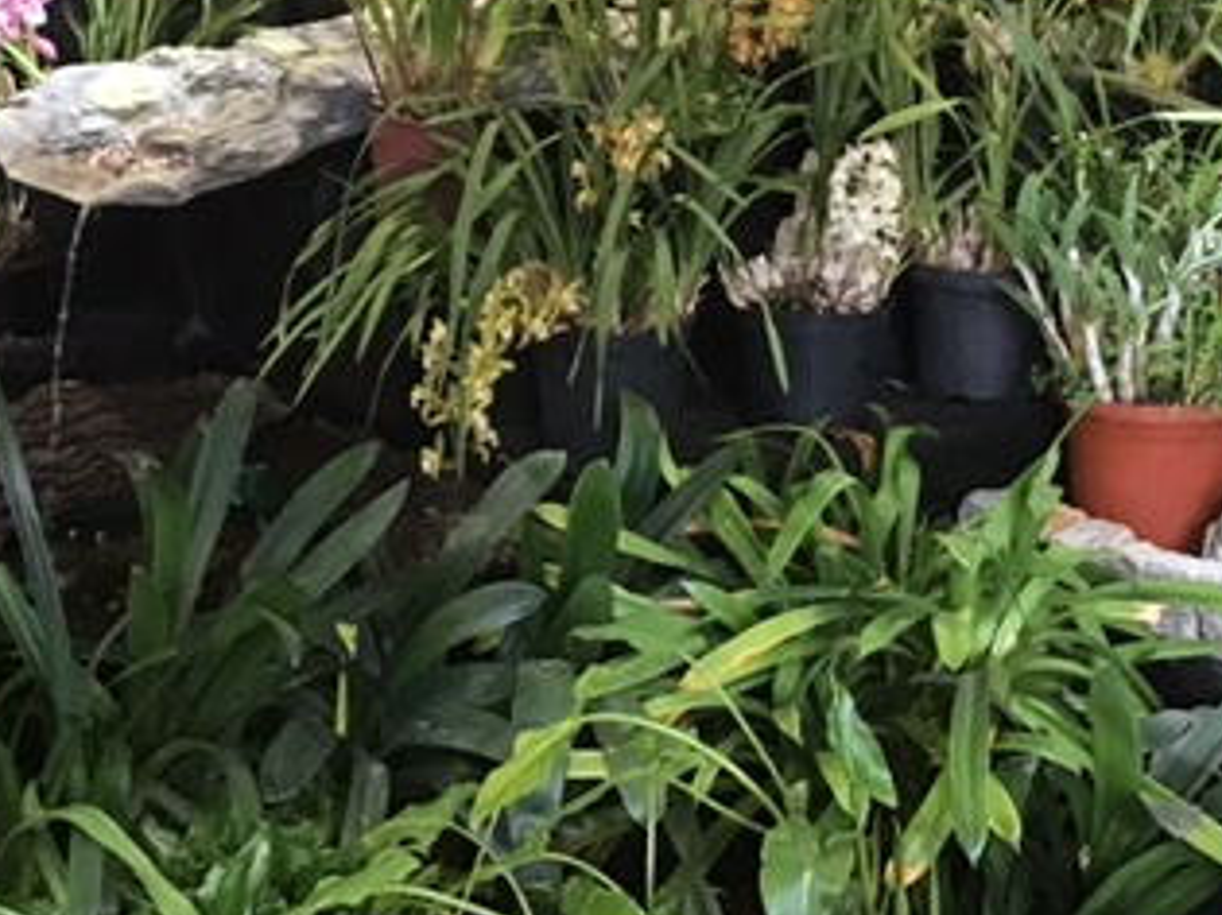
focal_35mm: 63
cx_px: 815
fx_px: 2223
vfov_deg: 23.0
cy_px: 221
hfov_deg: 30.5
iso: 160
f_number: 2.4
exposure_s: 1/33
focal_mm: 3.3
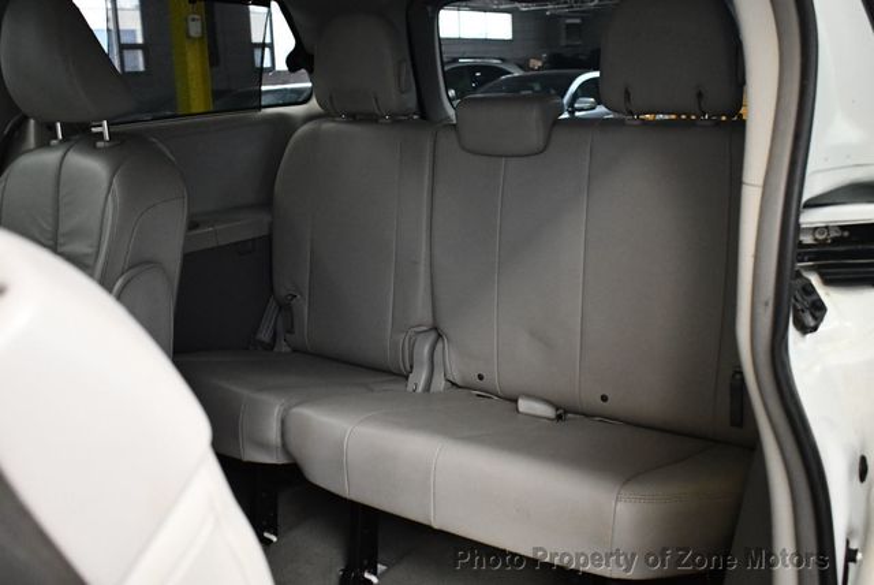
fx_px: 875
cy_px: 292
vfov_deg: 36.9
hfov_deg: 53.1
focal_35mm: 36
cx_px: 437
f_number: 3.5
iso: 3200
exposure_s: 1/100
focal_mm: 18
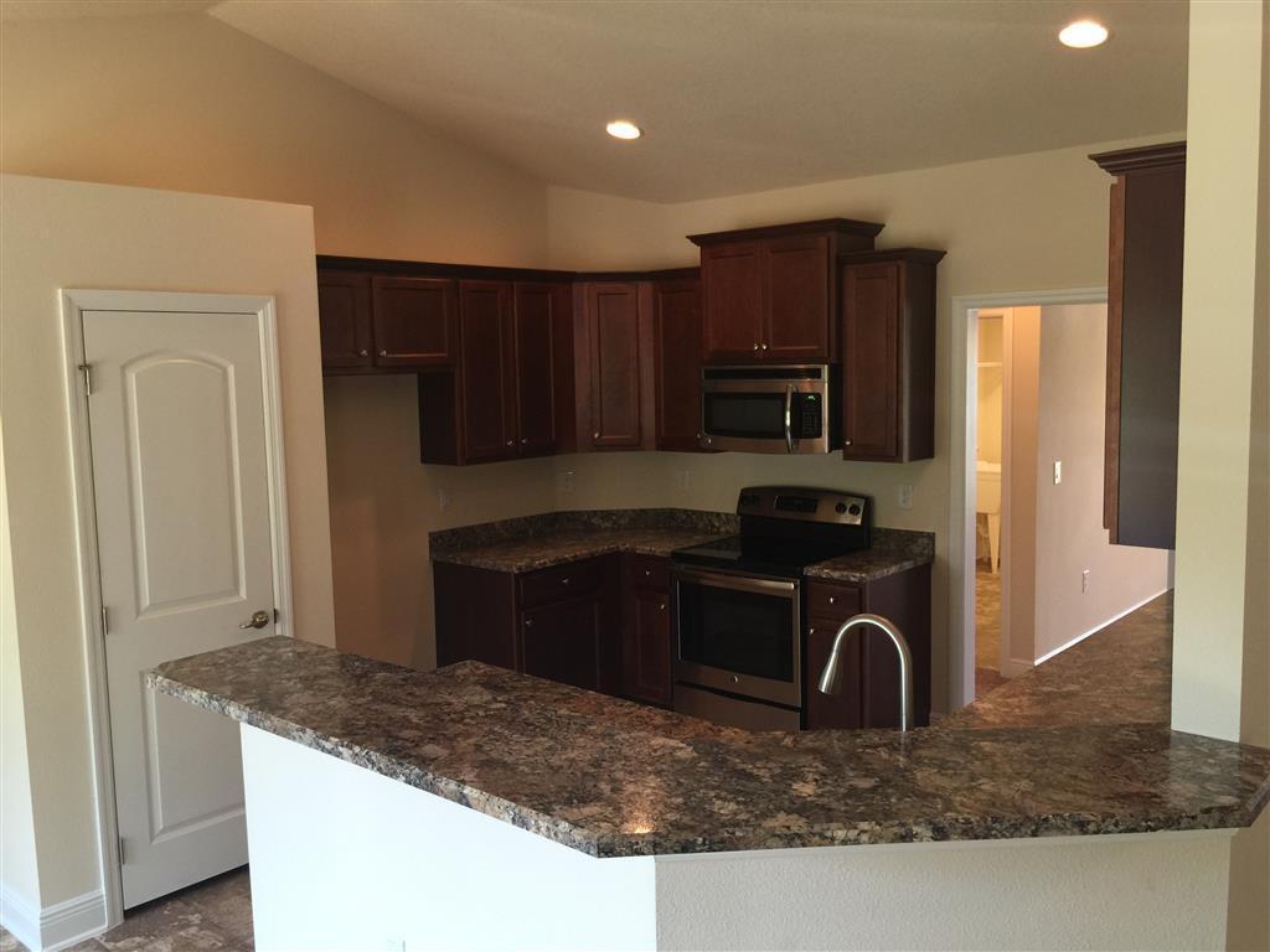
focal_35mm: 29
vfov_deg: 48.2
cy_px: 476
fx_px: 1064
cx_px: 635
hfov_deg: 61.7
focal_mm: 4.15
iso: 32
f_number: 2.2
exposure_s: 1/30
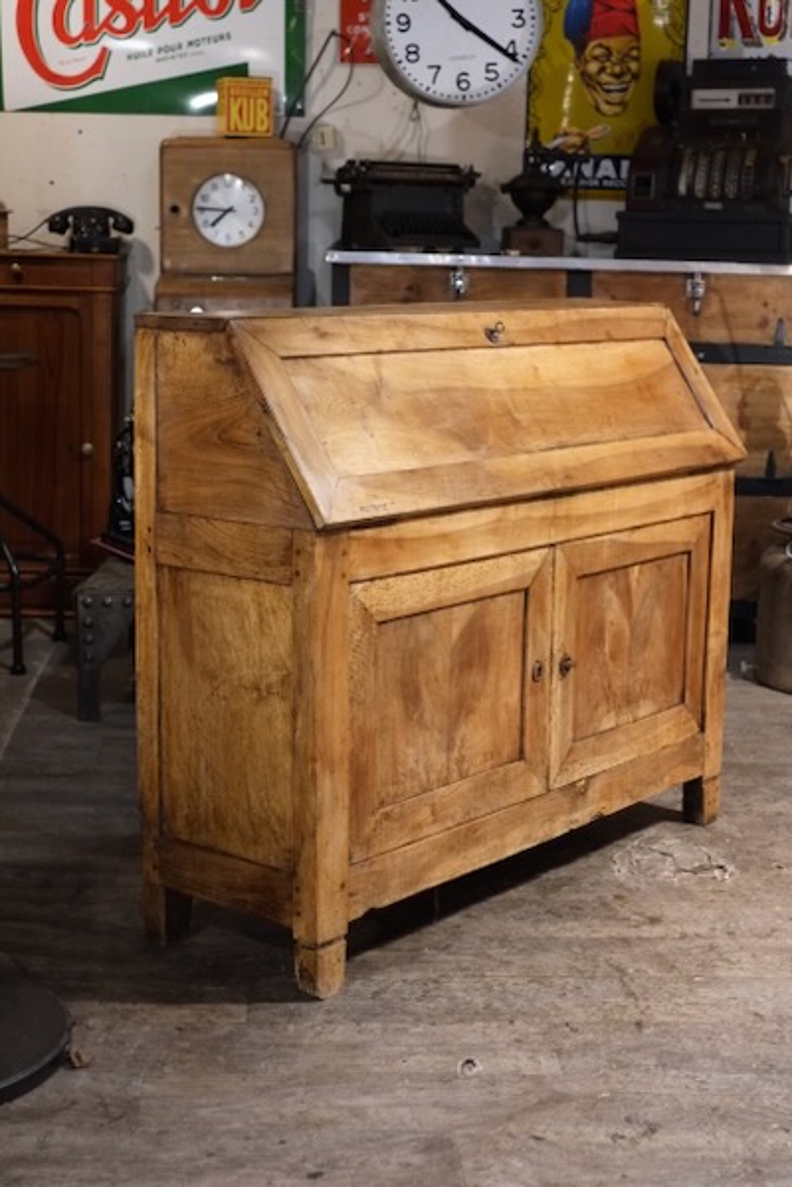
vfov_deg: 37.5
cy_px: 594
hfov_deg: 25.5
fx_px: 1749
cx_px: 396
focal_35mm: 53
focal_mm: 35
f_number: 4
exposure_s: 1/125
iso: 3200
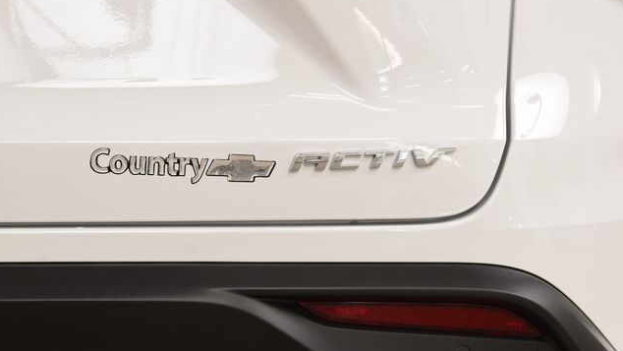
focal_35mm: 111
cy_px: 149
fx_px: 1834
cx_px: 311
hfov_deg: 19.3
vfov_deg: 10.9
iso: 640
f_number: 7.1
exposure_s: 1/30
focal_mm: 70
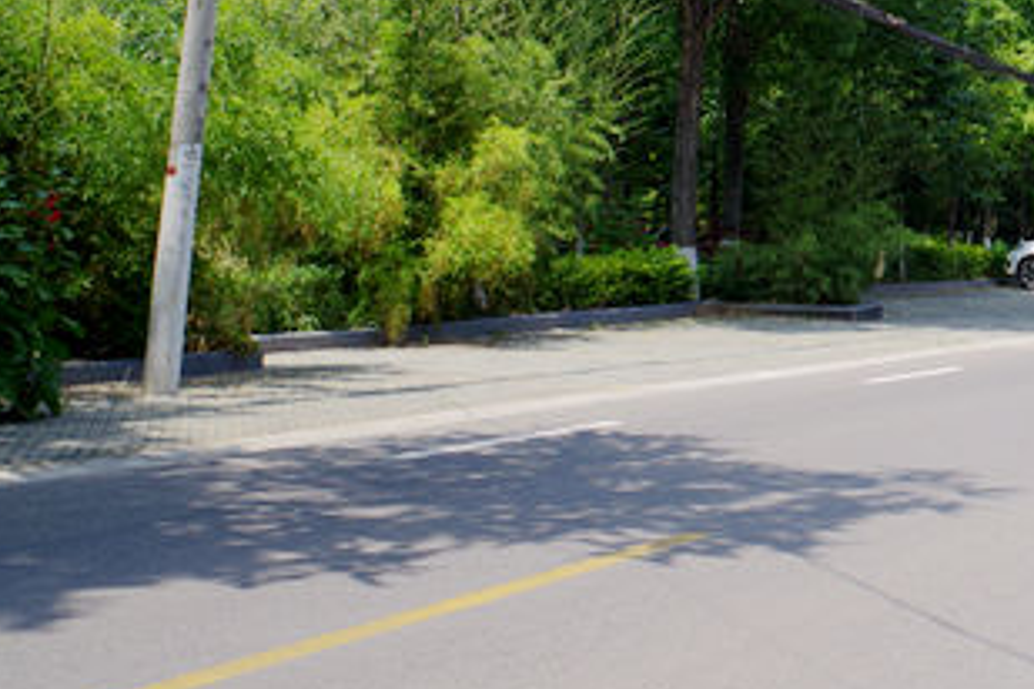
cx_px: 1479
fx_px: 2010
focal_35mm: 70
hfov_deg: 23.9
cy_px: -2
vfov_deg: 18.9
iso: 100
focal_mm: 24
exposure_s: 1/60
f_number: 11
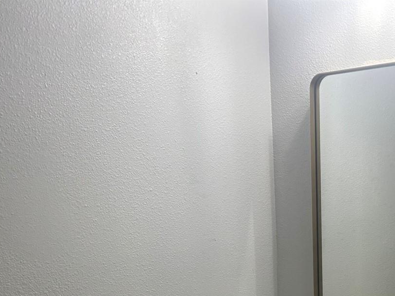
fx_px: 582
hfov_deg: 36.7
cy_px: 289
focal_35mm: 51
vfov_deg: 27.1
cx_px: 288
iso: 100
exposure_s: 1/120
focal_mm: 5.7
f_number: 1.5
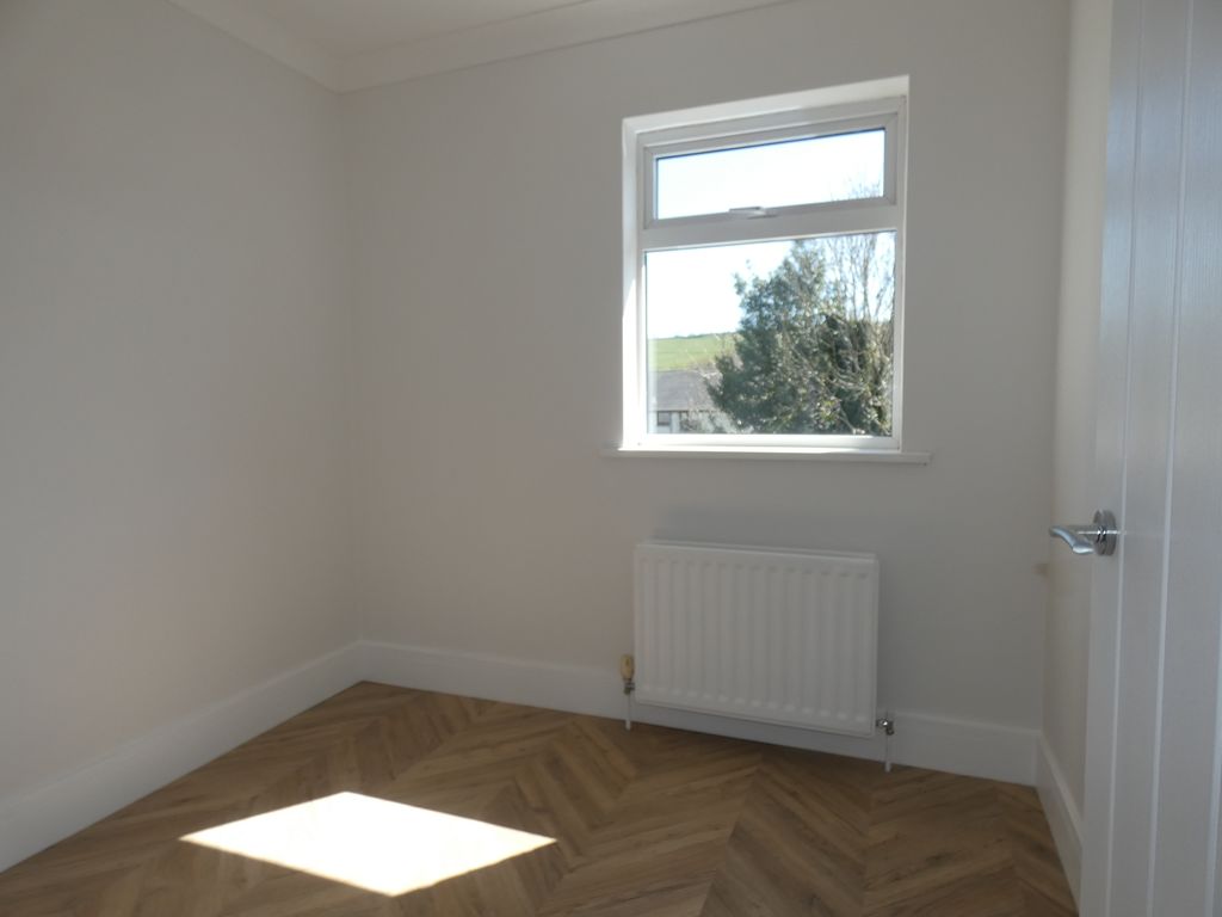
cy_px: 458
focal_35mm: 20
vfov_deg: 66.0
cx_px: 611
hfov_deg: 81.7
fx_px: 706
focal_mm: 3.6
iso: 80
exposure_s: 1/320
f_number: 2.8
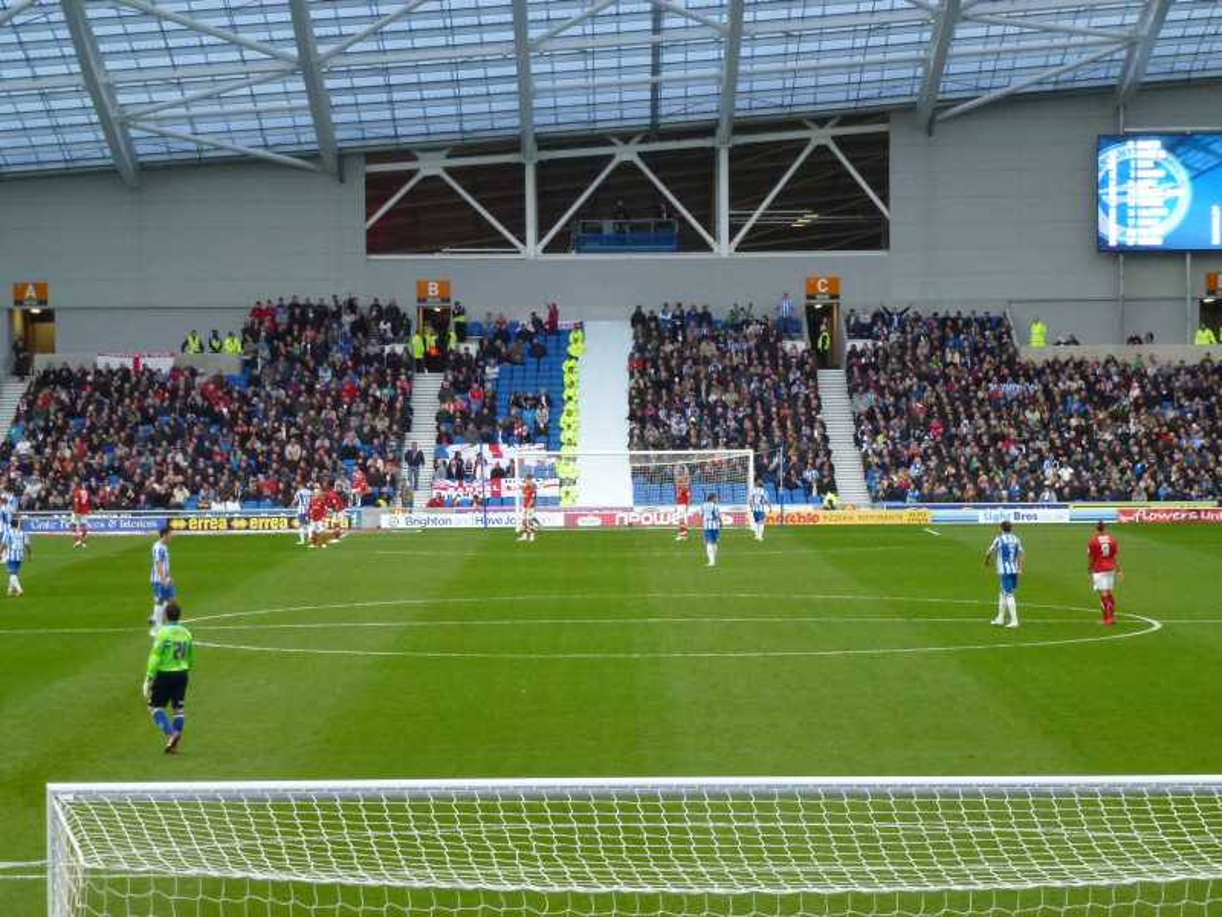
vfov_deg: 13.1
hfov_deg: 17.4
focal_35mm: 113
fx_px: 3989
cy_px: 458
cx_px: 611
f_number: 5.1
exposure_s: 1/60
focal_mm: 20.2
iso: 320
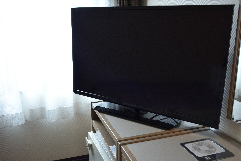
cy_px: 80
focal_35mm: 35
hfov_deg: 54.4
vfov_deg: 37.9
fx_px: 234
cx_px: 120
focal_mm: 35
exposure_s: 1/40
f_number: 11
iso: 800
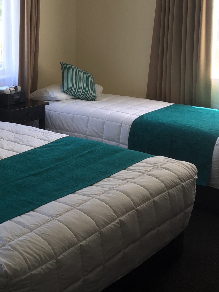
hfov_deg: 23.2
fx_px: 506
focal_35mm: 60
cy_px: 89
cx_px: -11
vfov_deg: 31.8
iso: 32
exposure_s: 1/50
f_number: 2.2
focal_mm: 4.15
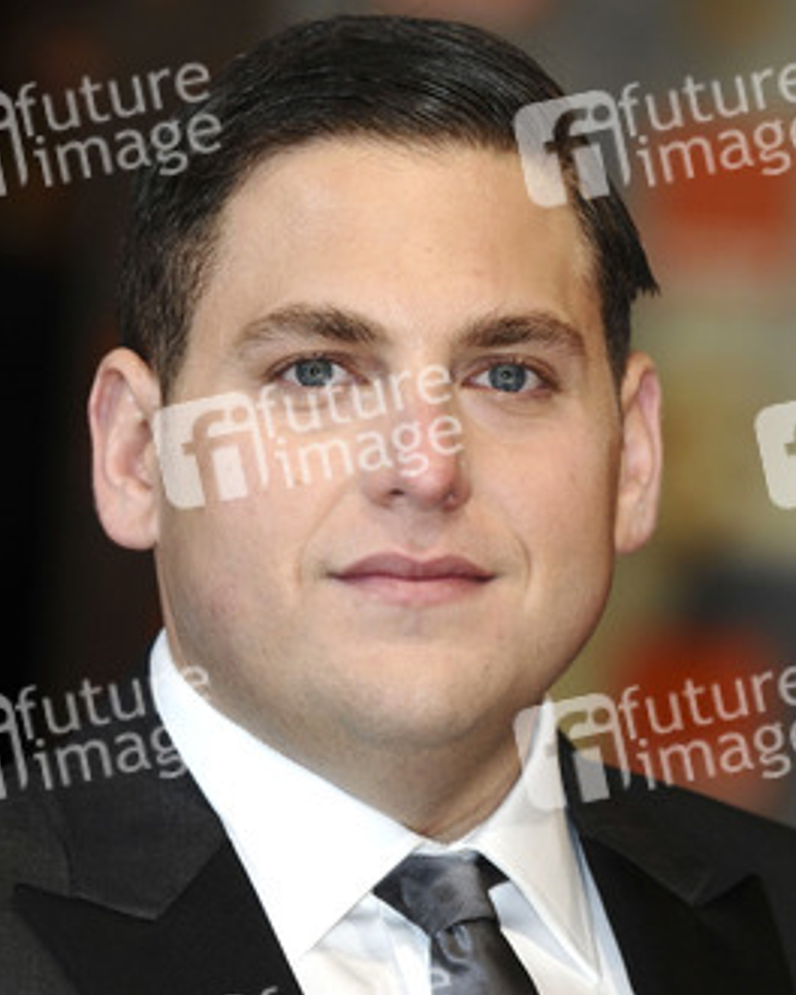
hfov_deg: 5.2
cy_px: 588
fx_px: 8792
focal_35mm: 299
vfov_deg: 6.5
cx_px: 396
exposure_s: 1/200
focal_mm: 175
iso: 320
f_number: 4.5
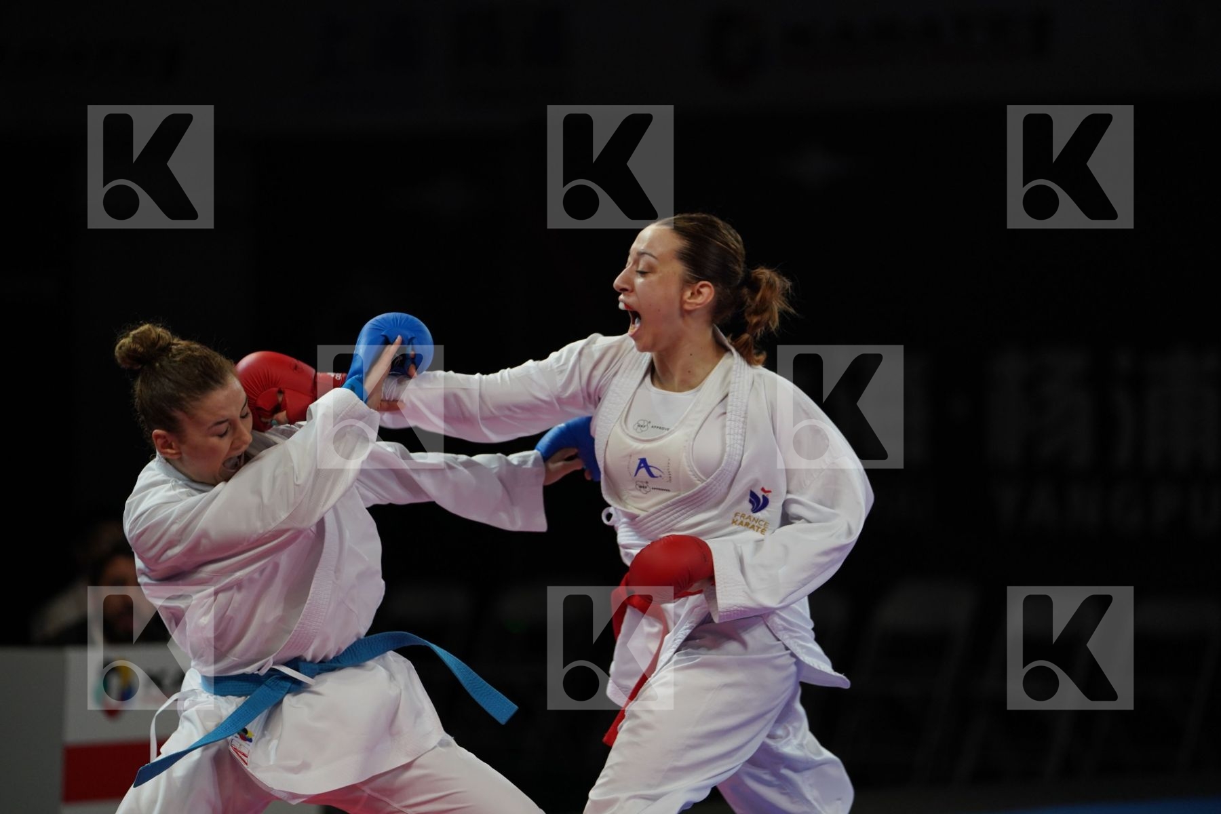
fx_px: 6715
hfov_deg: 10.4
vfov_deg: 6.9
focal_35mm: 198
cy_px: 407
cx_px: 610
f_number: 2.8
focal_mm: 198
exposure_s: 1/1000
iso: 1250
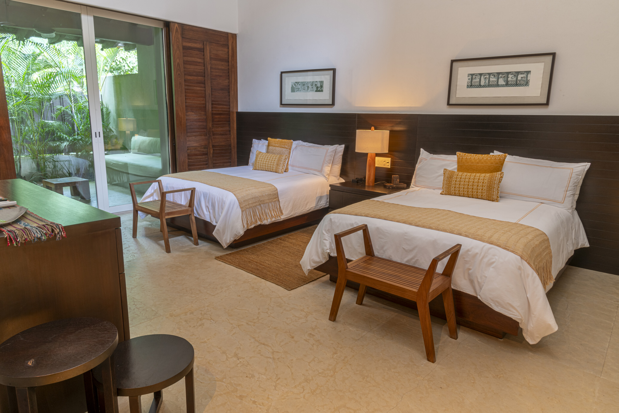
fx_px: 413
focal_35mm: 24
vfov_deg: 53.1
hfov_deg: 73.7
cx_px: 310
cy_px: 206
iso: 64
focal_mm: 24
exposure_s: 5
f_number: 22
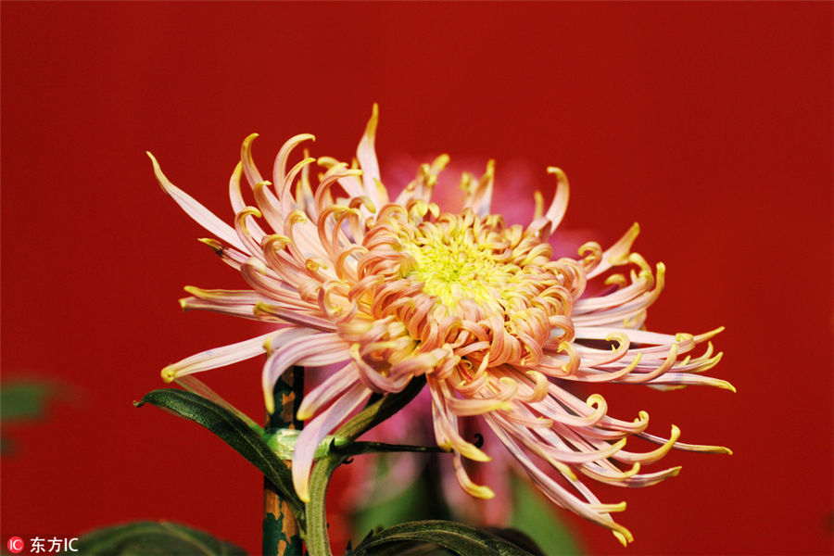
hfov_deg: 15.2
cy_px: 278
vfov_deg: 10.2
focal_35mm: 135
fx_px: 3127
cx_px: 417
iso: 200
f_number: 5
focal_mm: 90
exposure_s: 1/1250
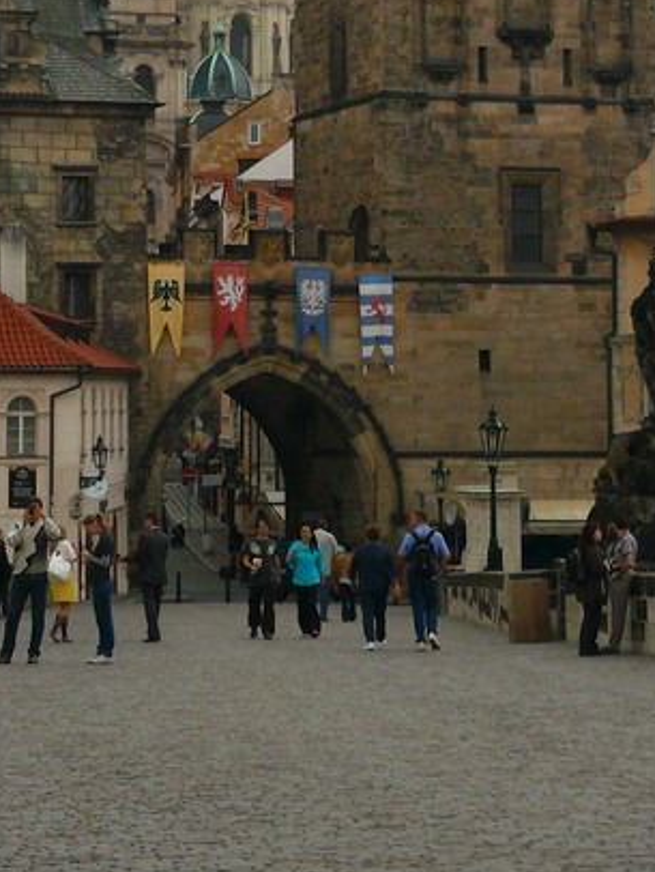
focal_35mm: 131
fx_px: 3302
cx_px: 99
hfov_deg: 11.3
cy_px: 105
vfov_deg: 14.9
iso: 200
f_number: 3.2
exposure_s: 1/125
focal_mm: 15
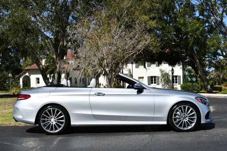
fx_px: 290
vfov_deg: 29.3
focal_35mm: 46
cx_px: 114
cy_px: 76
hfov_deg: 42.7
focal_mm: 23
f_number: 9
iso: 100
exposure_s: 1/400
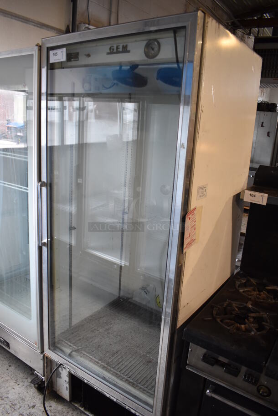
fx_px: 312
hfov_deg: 48.0
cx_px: 139
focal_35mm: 27
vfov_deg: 67.3
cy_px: 208
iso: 1000
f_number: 3.5
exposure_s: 1/125
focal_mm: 18
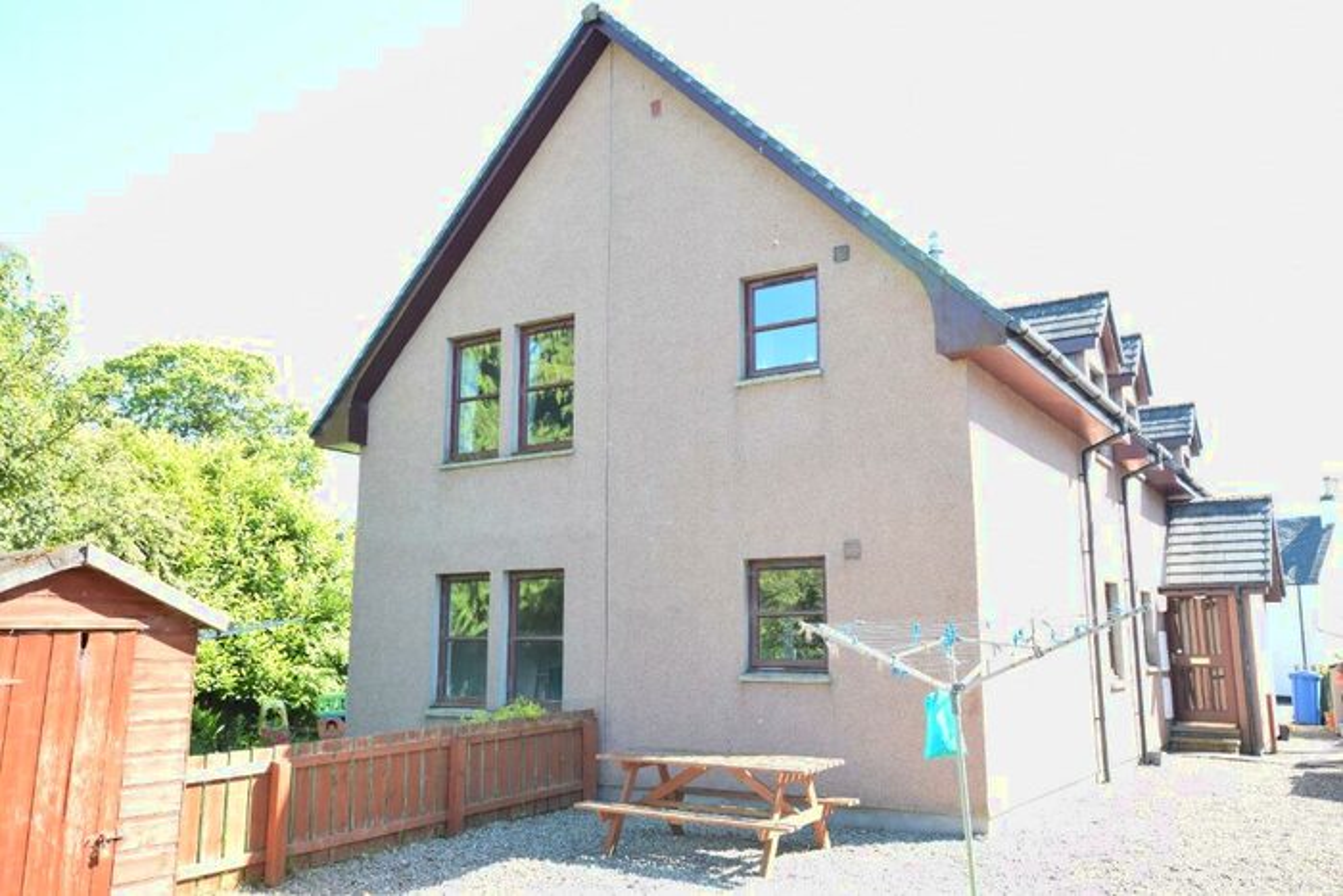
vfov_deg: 43.6
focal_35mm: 30
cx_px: 672
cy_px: 448
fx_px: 1119
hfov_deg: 61.9
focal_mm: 20
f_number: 4.5
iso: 200
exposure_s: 1/80
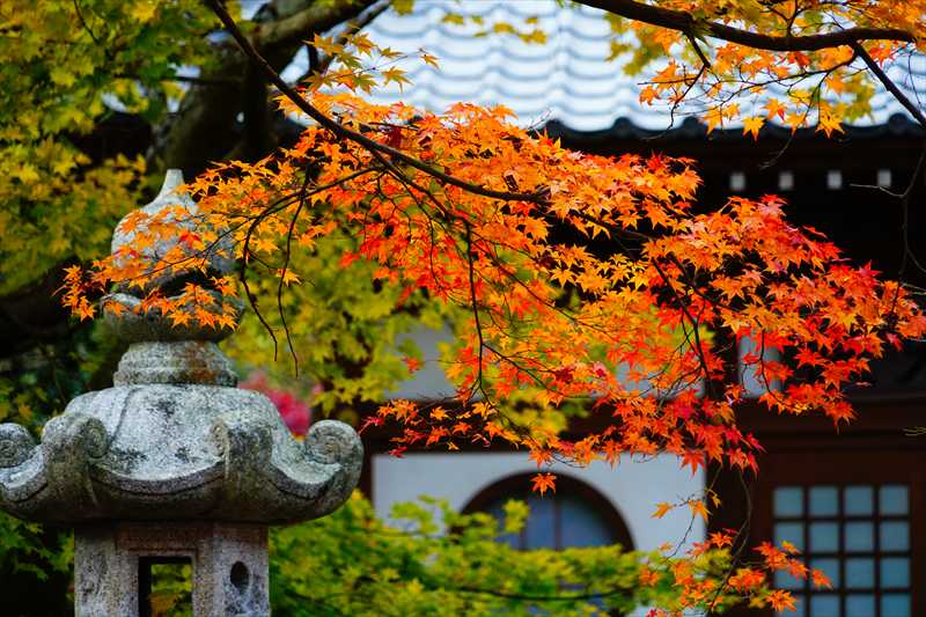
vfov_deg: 5.7
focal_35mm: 240
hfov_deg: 8.6
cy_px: 308
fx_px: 6172
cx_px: 463
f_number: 6.3
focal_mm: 240
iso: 1600
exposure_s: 1/250
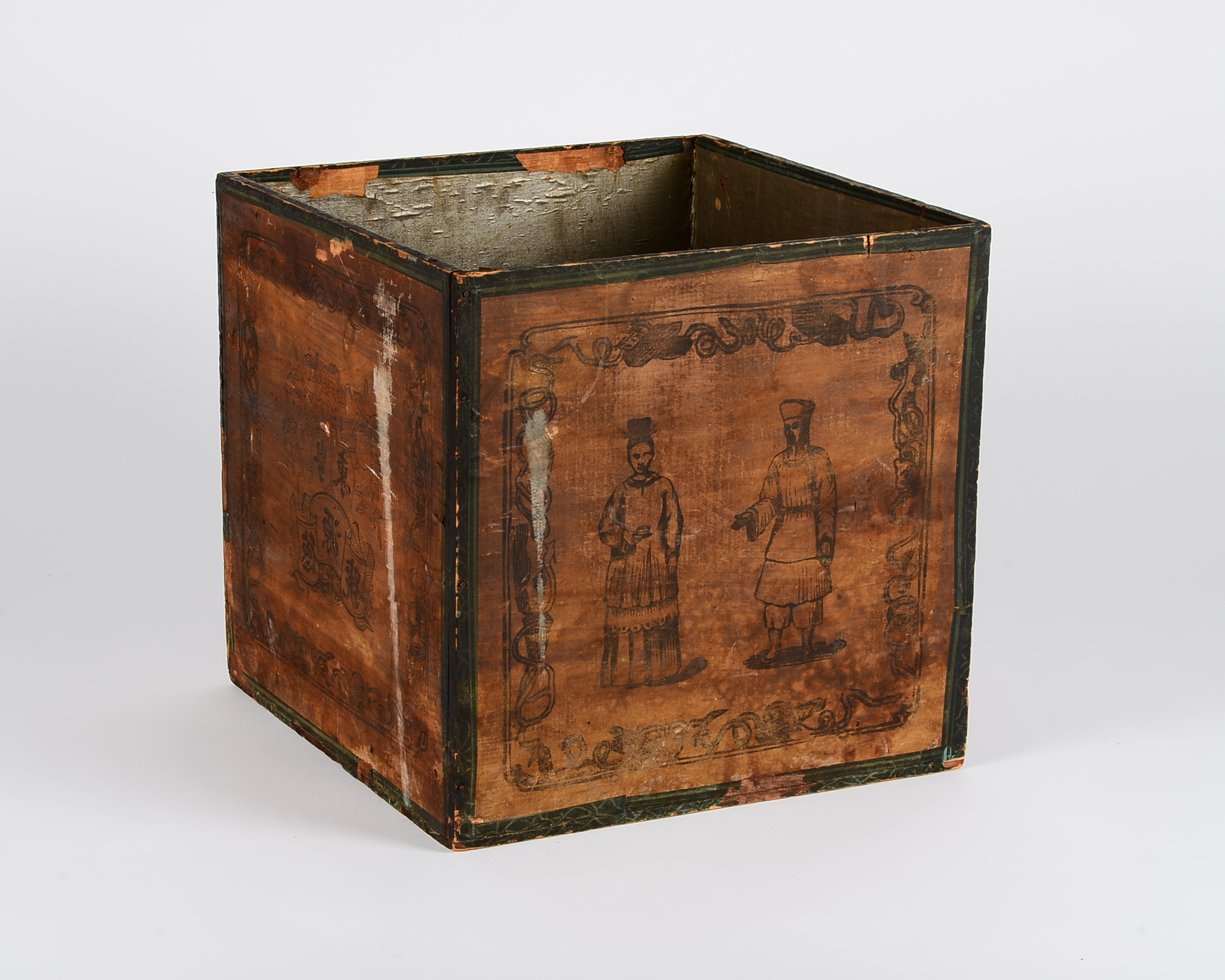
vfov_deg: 15.5
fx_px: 3589
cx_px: 591
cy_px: 489
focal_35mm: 99
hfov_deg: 19.4
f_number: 14
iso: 100
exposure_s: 1/125
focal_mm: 58
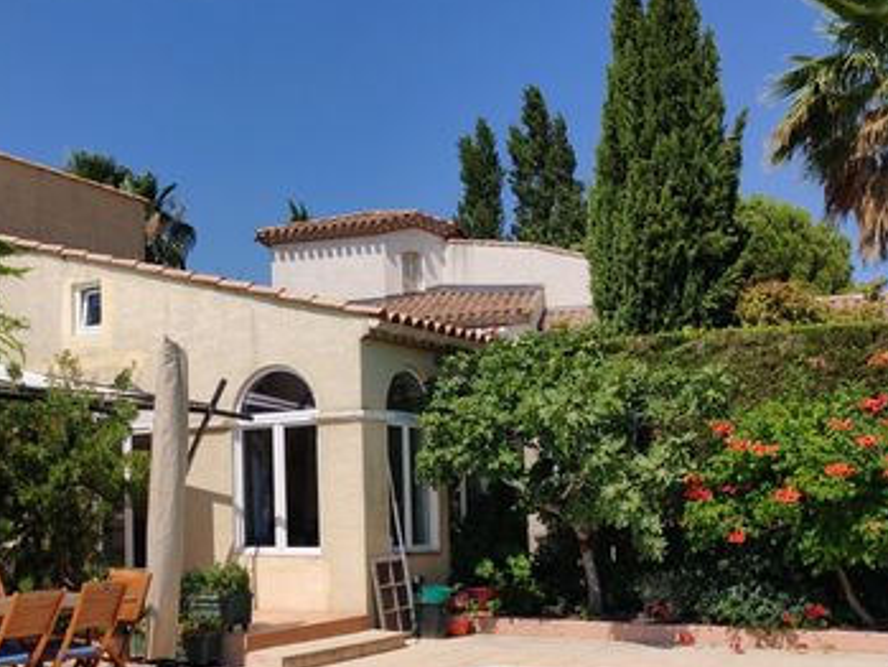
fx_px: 1103
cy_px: 474
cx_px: 244
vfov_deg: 33.2
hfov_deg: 42.7
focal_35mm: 43
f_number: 1.7
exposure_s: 1/2380
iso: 100
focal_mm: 4.25
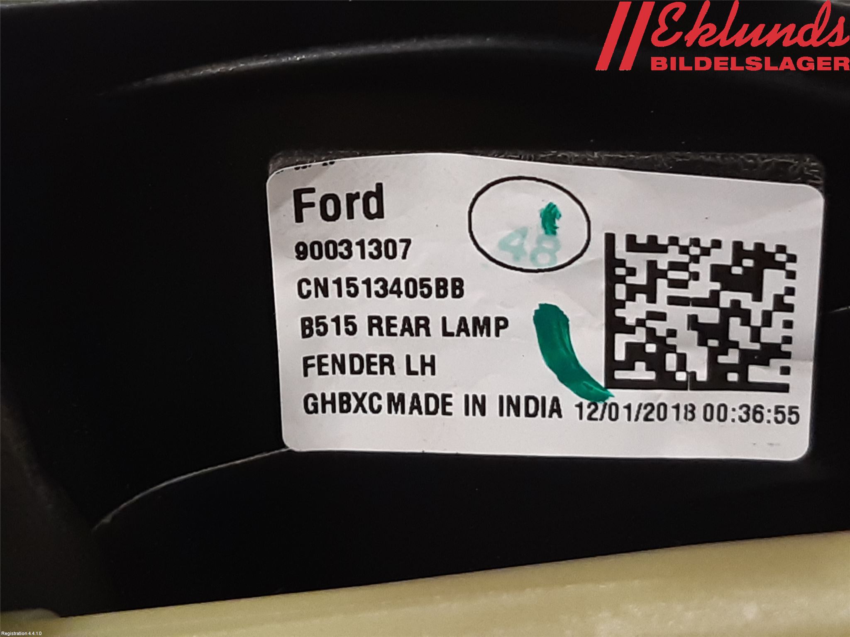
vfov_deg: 53.1
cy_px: 318
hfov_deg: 67.3
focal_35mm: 26
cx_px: 425
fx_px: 638
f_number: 1.7
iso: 200
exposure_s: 1/50
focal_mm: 3.93
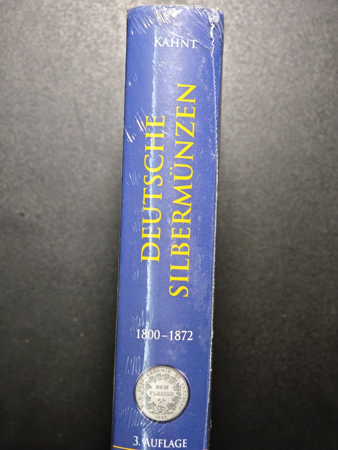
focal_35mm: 60
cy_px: 225
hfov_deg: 24.4
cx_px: 169
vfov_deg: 32.2
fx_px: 781
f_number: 2
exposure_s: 1/100
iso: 1000
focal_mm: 9
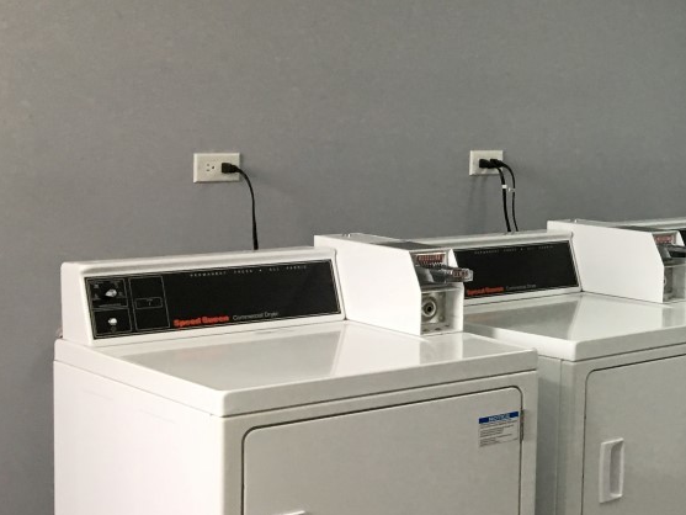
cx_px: 823
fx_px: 1487
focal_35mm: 75
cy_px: 202
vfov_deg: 19.6
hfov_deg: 23.7
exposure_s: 1/30
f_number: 2.2
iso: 40
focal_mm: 4.15
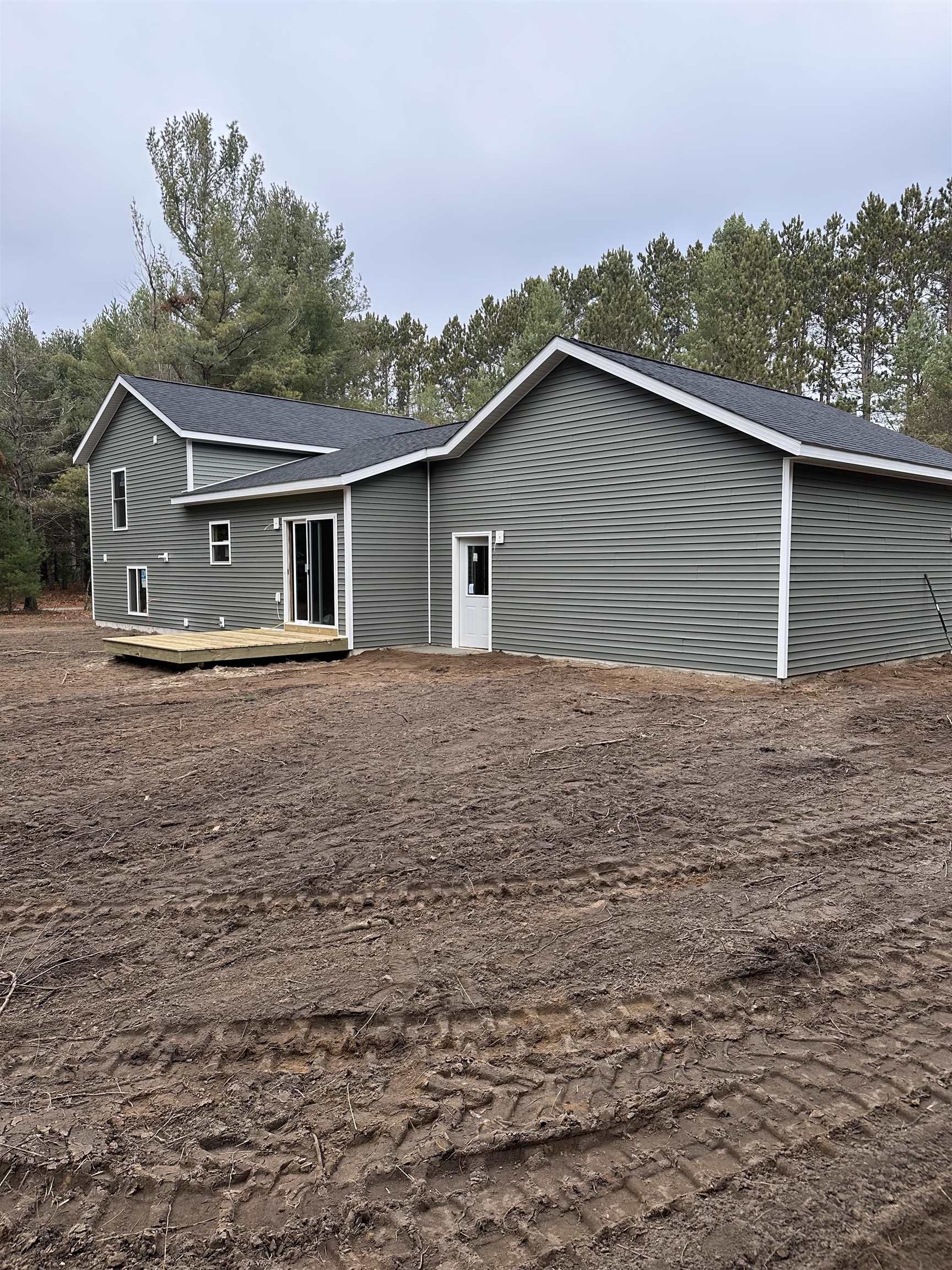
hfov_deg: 56.8
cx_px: 476
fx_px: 880
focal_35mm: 24
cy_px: 635
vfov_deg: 71.6
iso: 80
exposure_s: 1/857
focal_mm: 6.86
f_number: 1.78
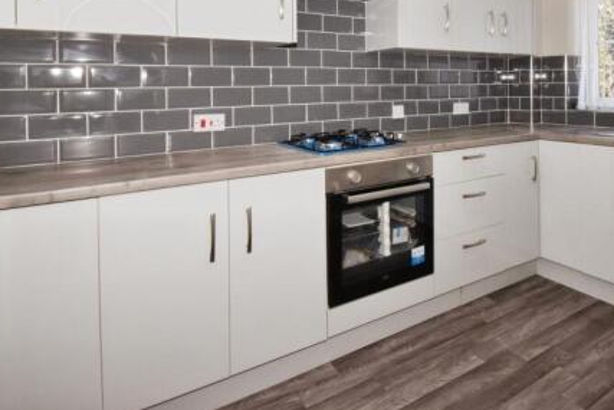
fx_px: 392
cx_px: 367
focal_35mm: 23
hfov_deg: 75.3
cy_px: 101
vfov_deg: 52.7
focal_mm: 10
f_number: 18
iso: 1000
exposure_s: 1/60
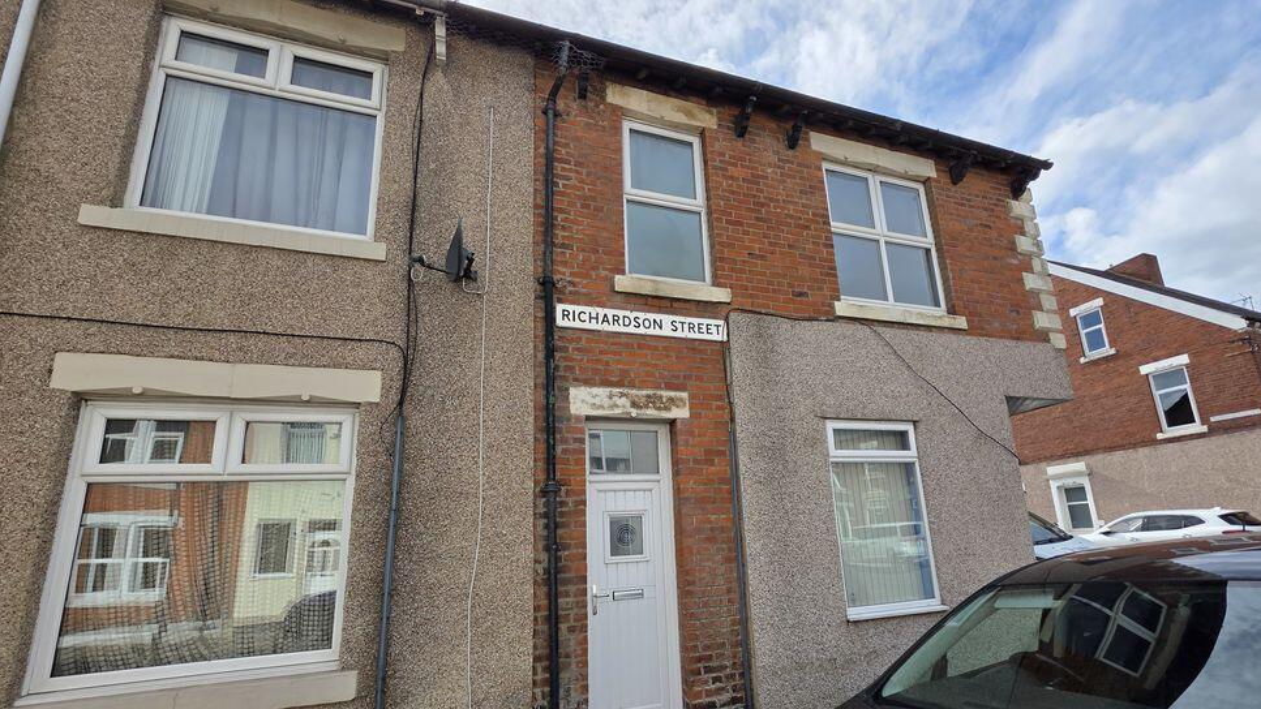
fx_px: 502
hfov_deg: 102.9
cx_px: 666
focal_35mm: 15
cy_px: 417
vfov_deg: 70.0
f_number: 1.9
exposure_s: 1/2128
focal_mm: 2.2
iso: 40
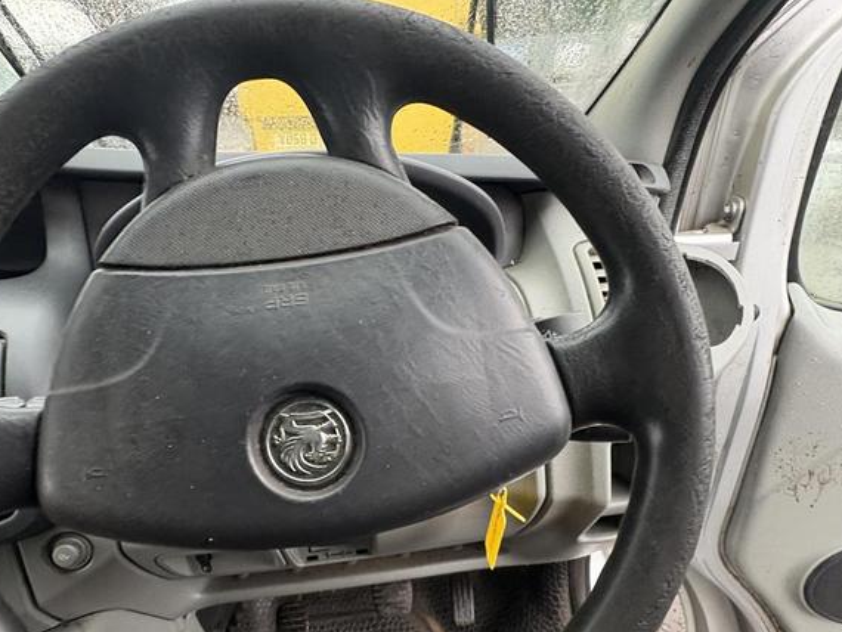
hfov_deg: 76.2
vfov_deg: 59.7
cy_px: 422
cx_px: 380
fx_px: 535
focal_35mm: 22
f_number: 2.2
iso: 400
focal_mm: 2.22
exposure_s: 1/60
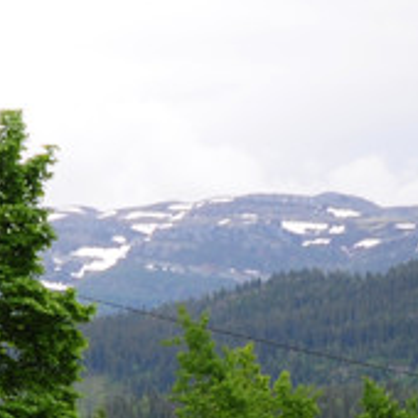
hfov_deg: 6.9
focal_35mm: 231
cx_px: -782
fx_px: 3163
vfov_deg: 7.4
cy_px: 703
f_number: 6.3
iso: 200
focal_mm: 31
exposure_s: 1/200
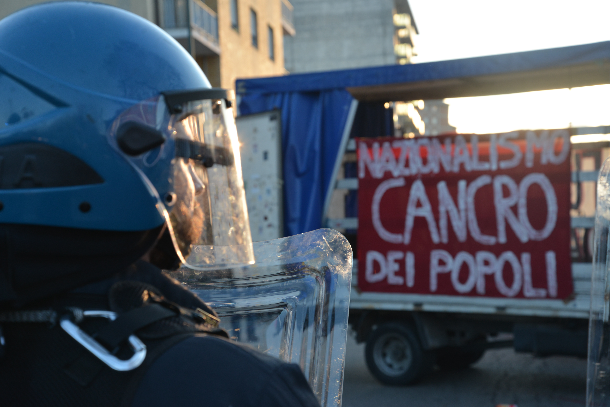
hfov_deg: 30.5
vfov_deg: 20.6
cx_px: 305
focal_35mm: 66
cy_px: 204
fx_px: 1119
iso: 400
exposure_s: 1/200
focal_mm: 66
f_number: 7.1
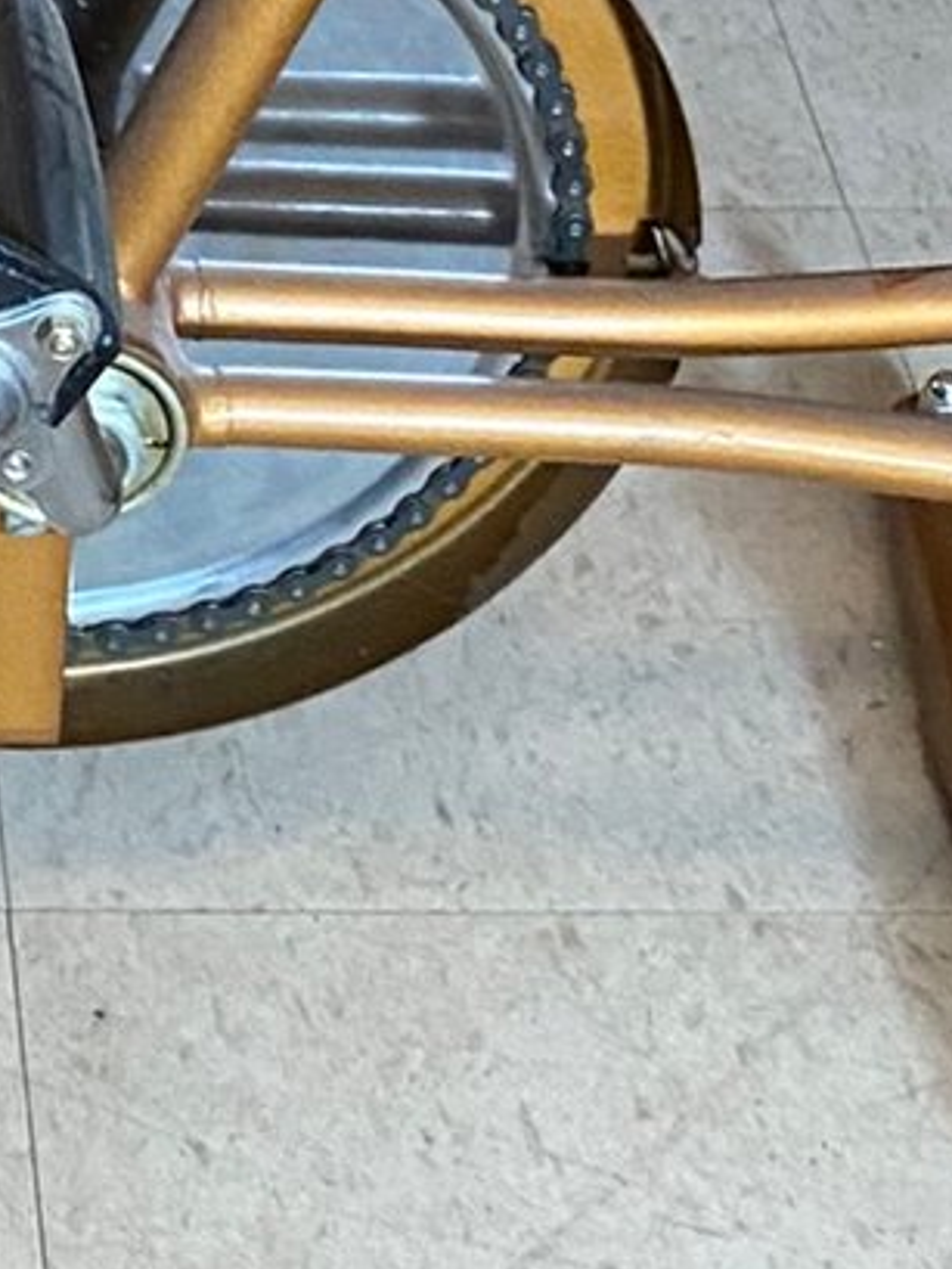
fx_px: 4655
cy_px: -679
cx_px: -474
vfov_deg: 14.4
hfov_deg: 11.2
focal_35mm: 127
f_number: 1.8
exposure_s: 1/60
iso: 400
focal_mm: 4.25
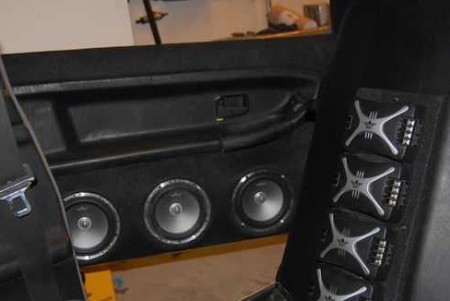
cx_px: 242
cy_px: 194
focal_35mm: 51
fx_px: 638
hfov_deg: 38.8
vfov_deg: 26.4
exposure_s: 1/60
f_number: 4
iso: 400
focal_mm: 26
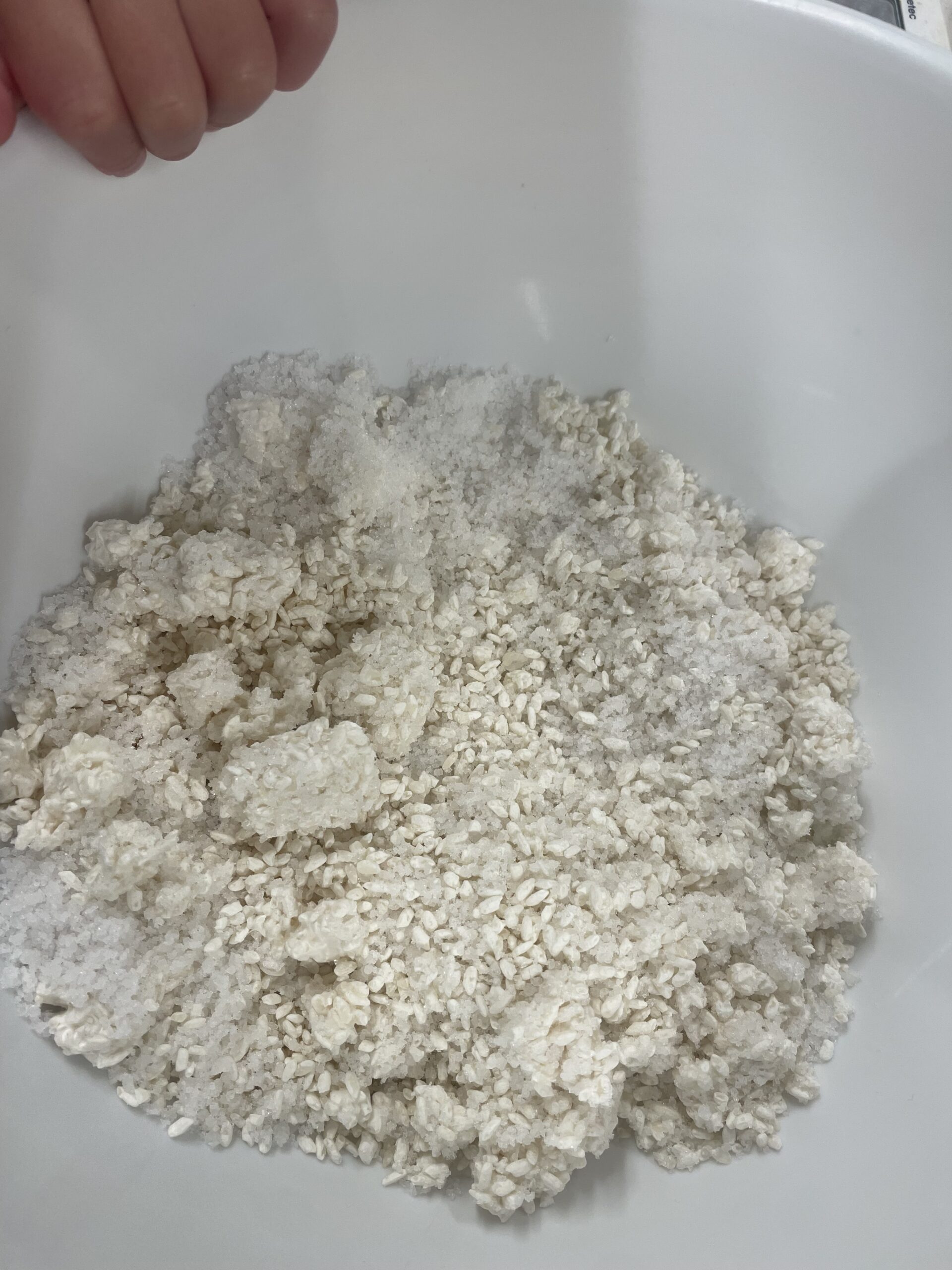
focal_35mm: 26
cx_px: 476
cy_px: 635
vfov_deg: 67.3
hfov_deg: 53.1
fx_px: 953
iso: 64
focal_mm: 4.2
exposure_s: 1/121
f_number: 1.6
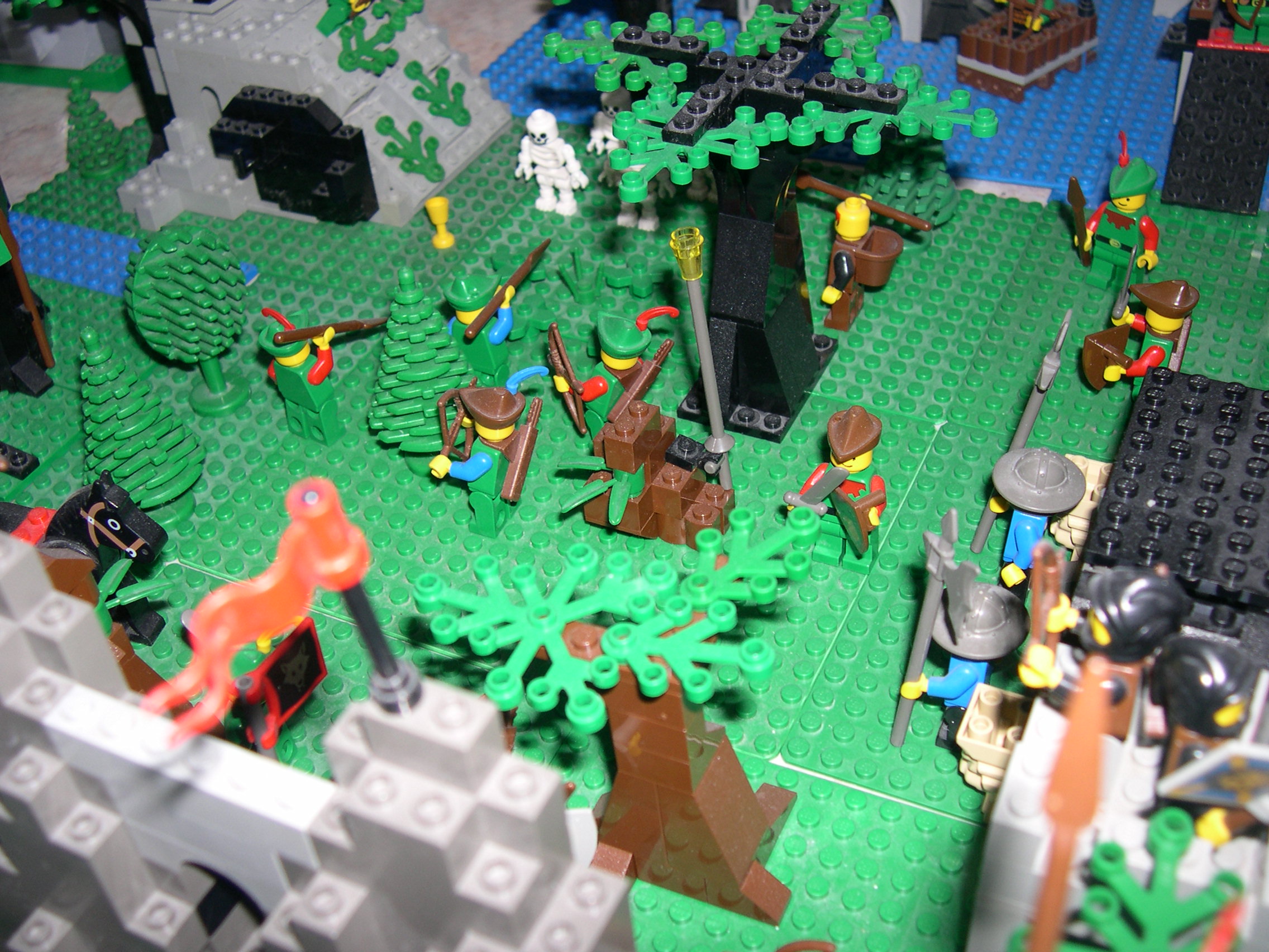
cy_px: 476
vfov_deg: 37.7
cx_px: 634
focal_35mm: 38
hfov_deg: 49.0
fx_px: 1393
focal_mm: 8
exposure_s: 1/60
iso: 100
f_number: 2.8
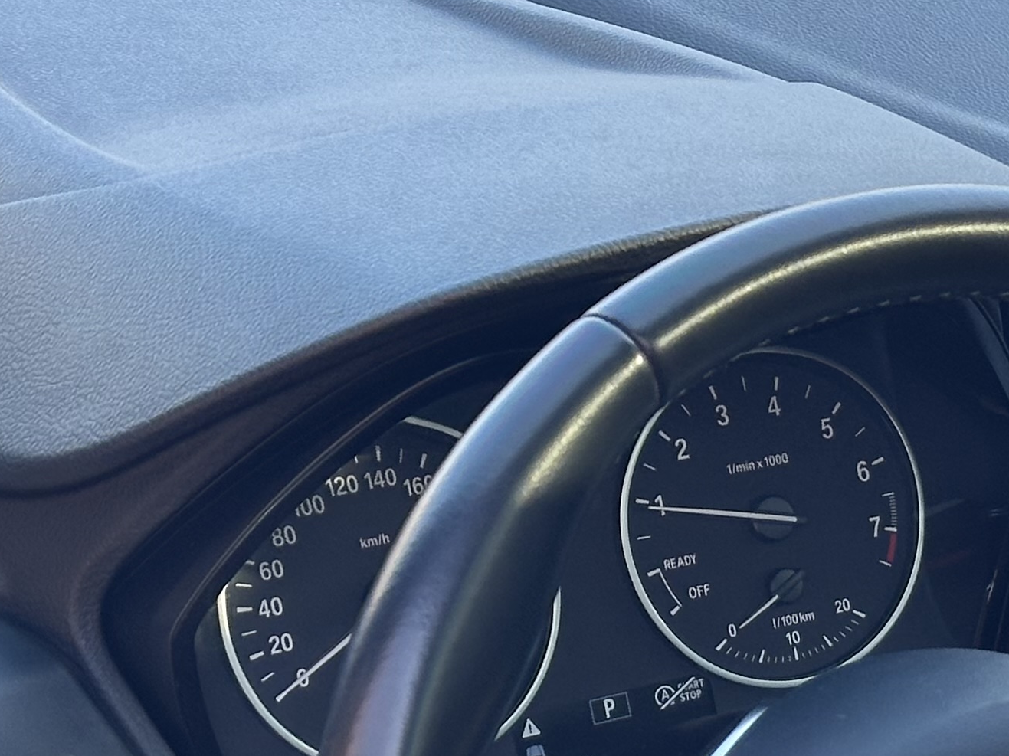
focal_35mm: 147
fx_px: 4284
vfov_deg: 10.0
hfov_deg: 13.1
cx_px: 1155
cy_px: 779
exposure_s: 1/220
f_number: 1.78
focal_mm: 6.86
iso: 64
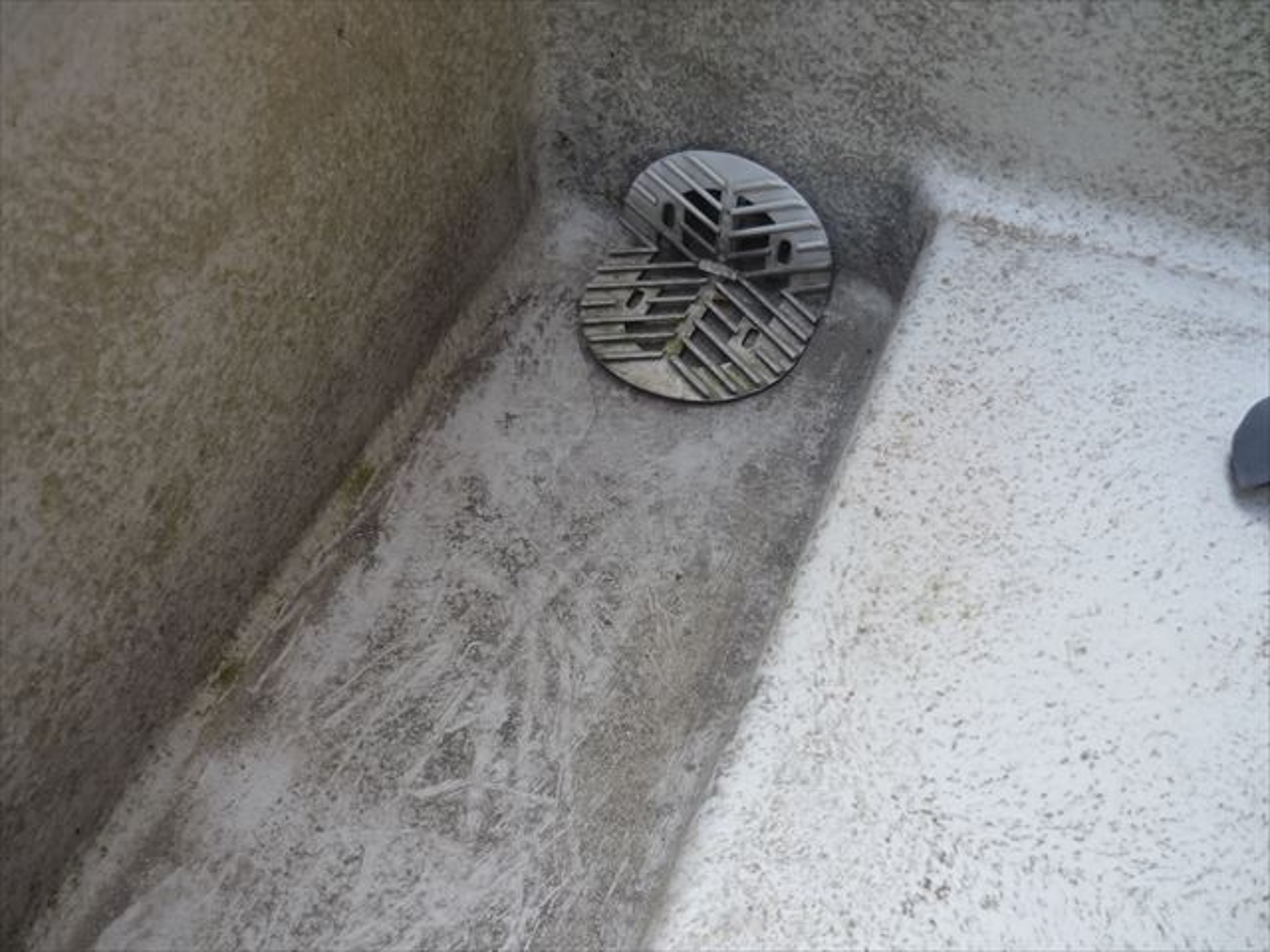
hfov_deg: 55.4
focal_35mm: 33
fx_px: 1211
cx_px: 635
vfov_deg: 42.9
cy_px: 476
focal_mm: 5.5
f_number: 2.8
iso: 100
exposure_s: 1/40
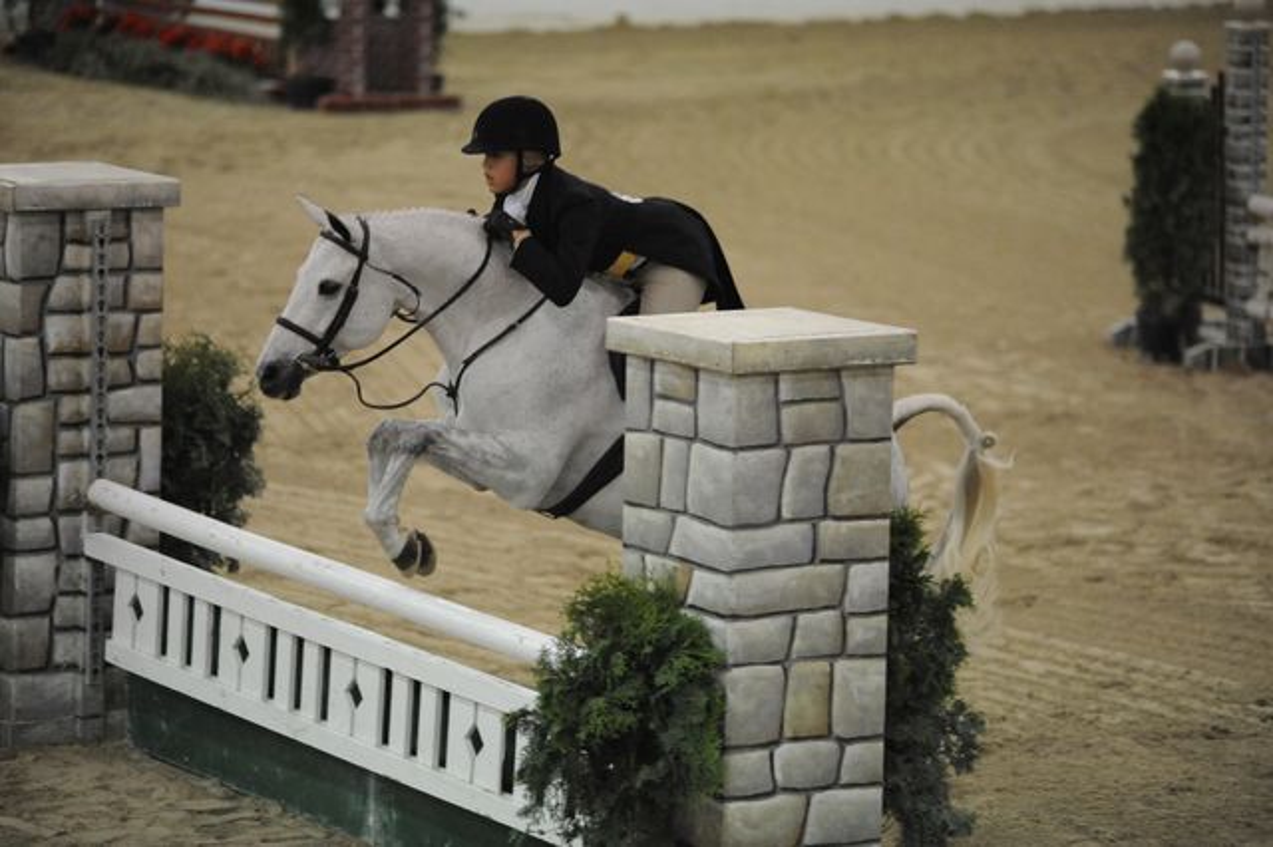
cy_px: 424
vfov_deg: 9.1
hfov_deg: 13.7
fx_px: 5301
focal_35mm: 150
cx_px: 636
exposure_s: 1/400
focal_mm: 150
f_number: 2.8
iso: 6400
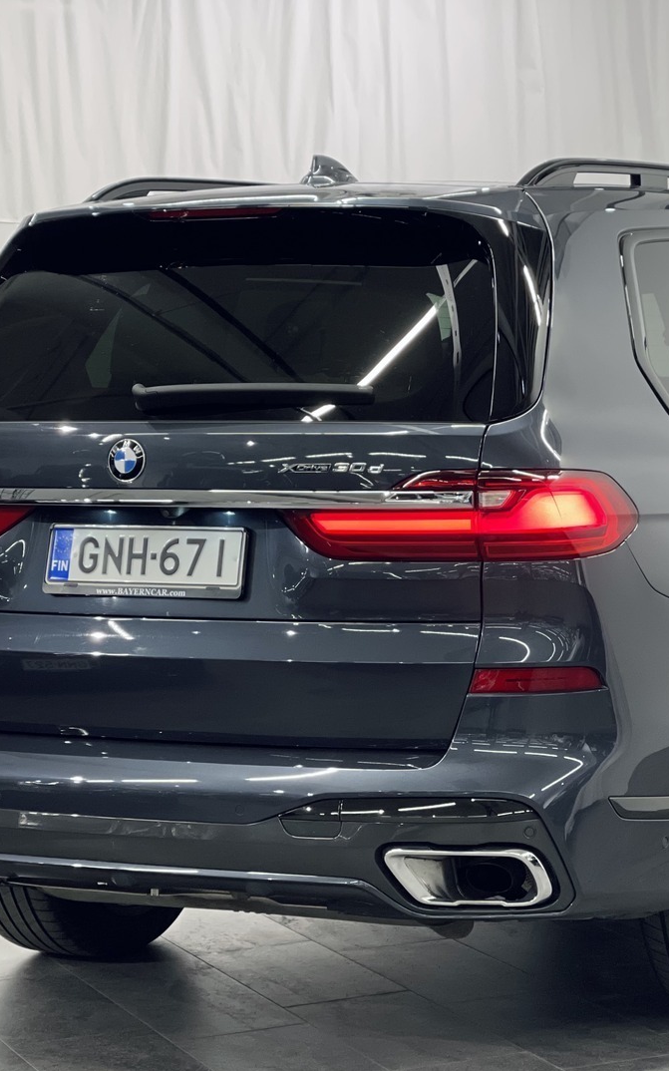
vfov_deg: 22.8
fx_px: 2655
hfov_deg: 14.3
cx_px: 506
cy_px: 537
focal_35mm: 91
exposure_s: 1/100
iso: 250
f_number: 2.2
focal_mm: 7.5
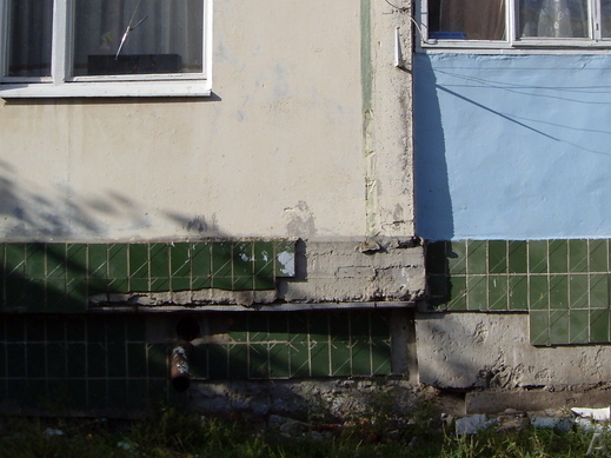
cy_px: 111
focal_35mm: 54
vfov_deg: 26.6
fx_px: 953
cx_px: 412
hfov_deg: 35.2
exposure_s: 1/350
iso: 80
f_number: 7
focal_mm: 6.3
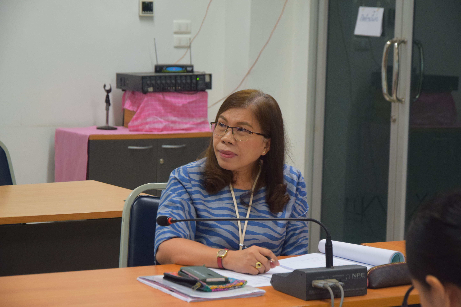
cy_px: 154
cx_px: 230
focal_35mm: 105
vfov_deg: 13.0
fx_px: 1345
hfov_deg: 19.5
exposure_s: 1/80
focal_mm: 70
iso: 1250
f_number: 5.3
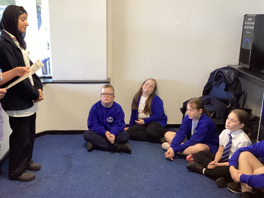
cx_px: 122
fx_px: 313
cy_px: 118
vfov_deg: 35.0
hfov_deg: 45.7
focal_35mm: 41
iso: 200
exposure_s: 1/50
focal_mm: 3.3
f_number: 2.4
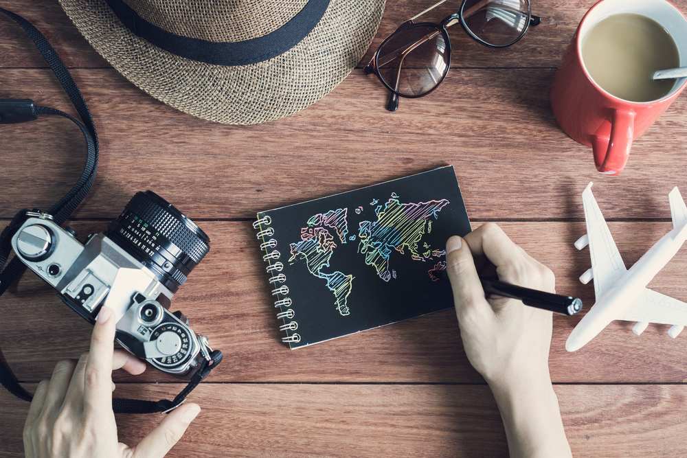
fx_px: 954
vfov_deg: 27.0
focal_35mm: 50
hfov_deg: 39.6
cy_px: 229
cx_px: 344
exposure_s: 1/1.25
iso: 200
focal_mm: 50
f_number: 8
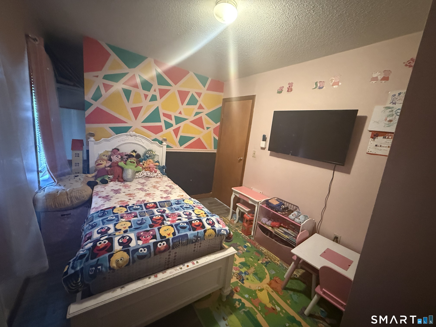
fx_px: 176
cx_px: 218
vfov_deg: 85.7
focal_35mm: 14
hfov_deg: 102.1
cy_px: 164
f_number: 2.2
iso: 1000
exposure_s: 1/40
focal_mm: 2.22
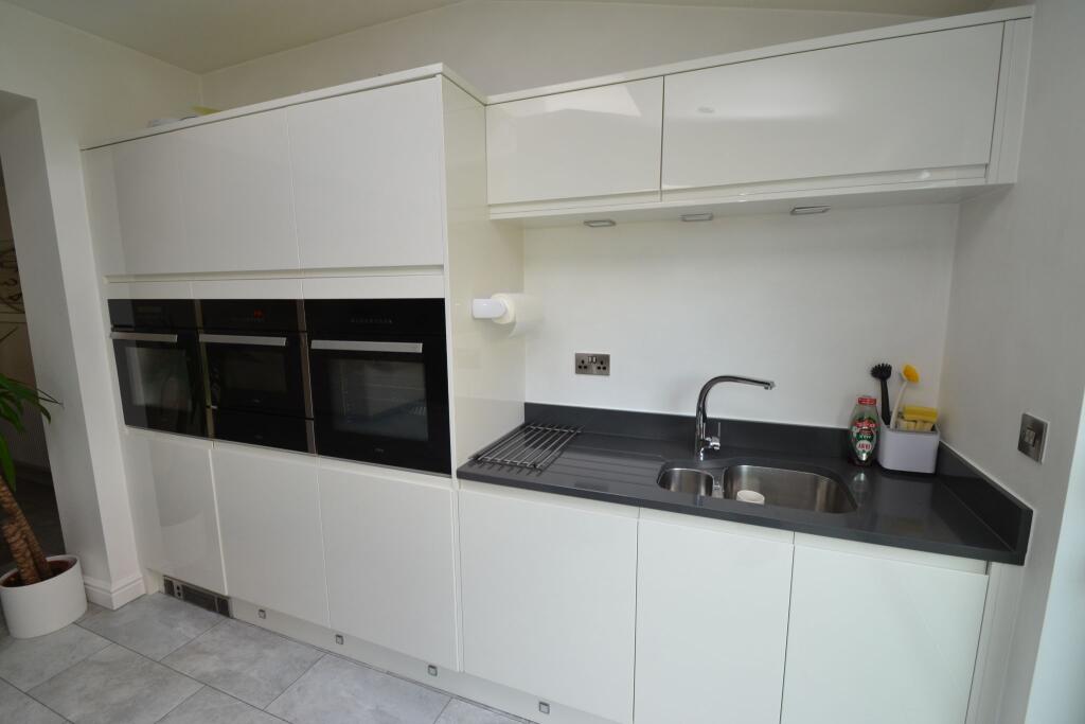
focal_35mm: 15
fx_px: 452
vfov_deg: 77.3
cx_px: 542
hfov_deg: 100.4
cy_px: 362
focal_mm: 10
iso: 400
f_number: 5
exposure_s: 1/100
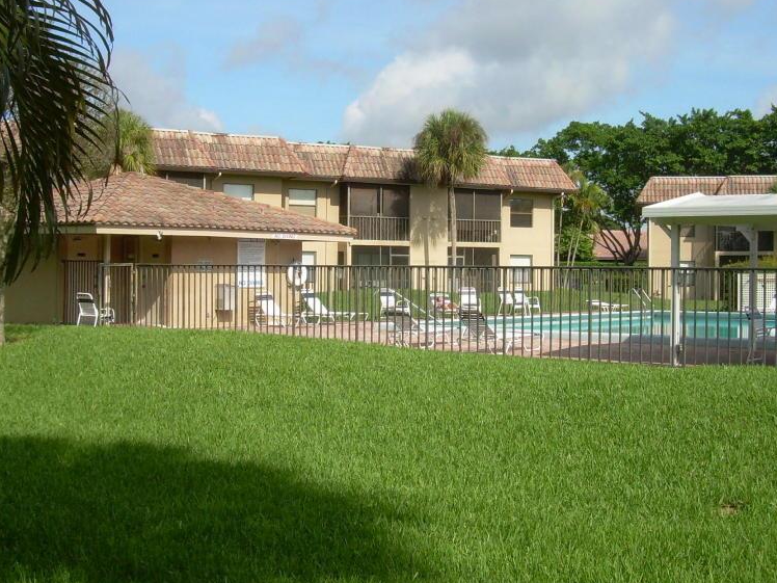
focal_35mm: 52
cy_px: 221
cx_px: 397
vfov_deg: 27.9
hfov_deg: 36.8
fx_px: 1167
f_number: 4.6
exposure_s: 1/420
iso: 50
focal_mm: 6.3
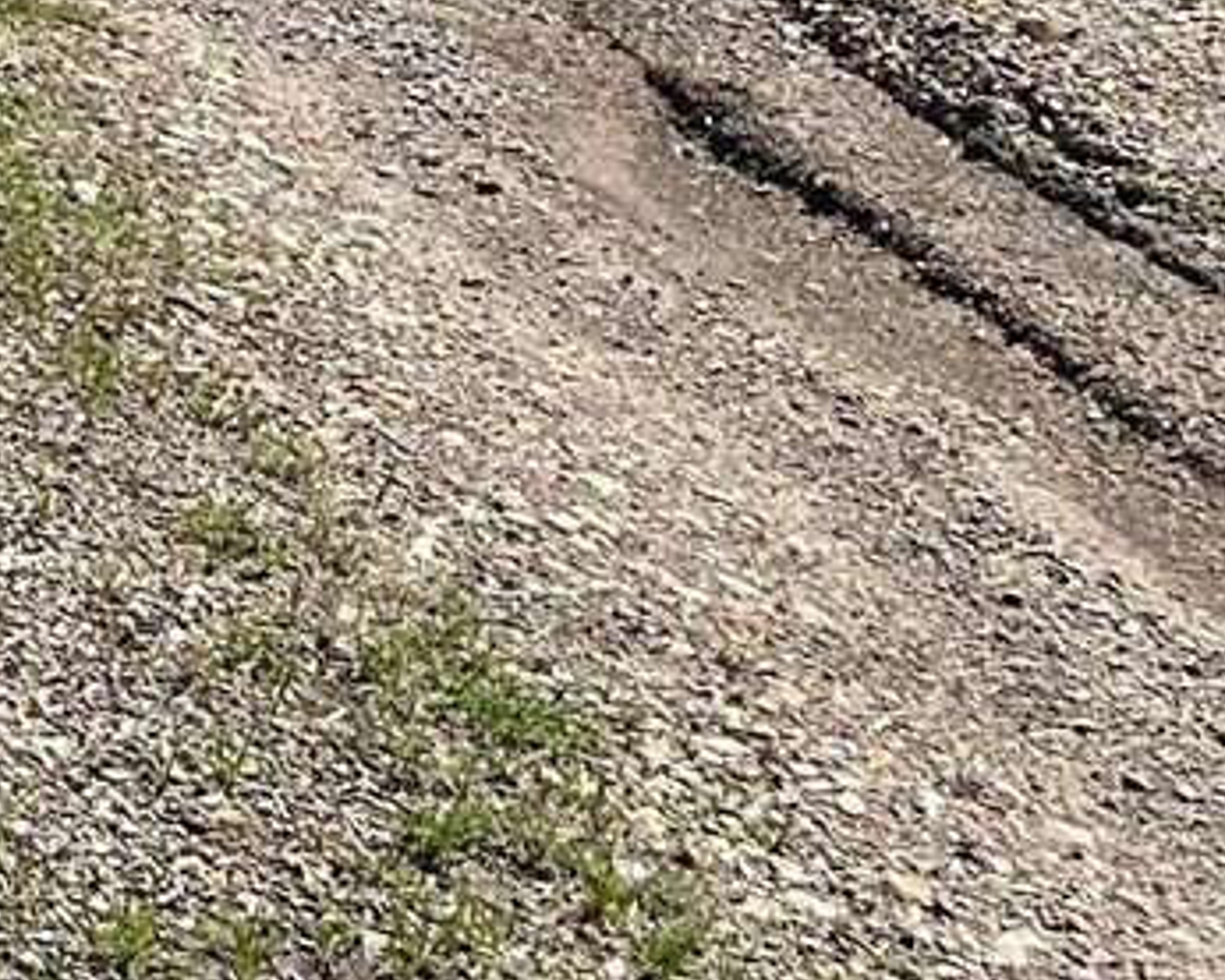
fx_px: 5440
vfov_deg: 9.5
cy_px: -1111
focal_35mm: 150
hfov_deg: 11.6
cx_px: -1207
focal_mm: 5.1
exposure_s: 1/5076
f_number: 1.6
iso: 50
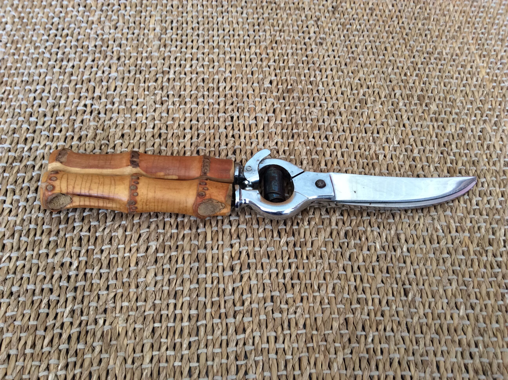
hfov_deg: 56.9
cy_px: 190
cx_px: 254
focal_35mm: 32
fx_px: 469
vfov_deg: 44.1
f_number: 2.4
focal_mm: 3.3
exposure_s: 1/25
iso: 80
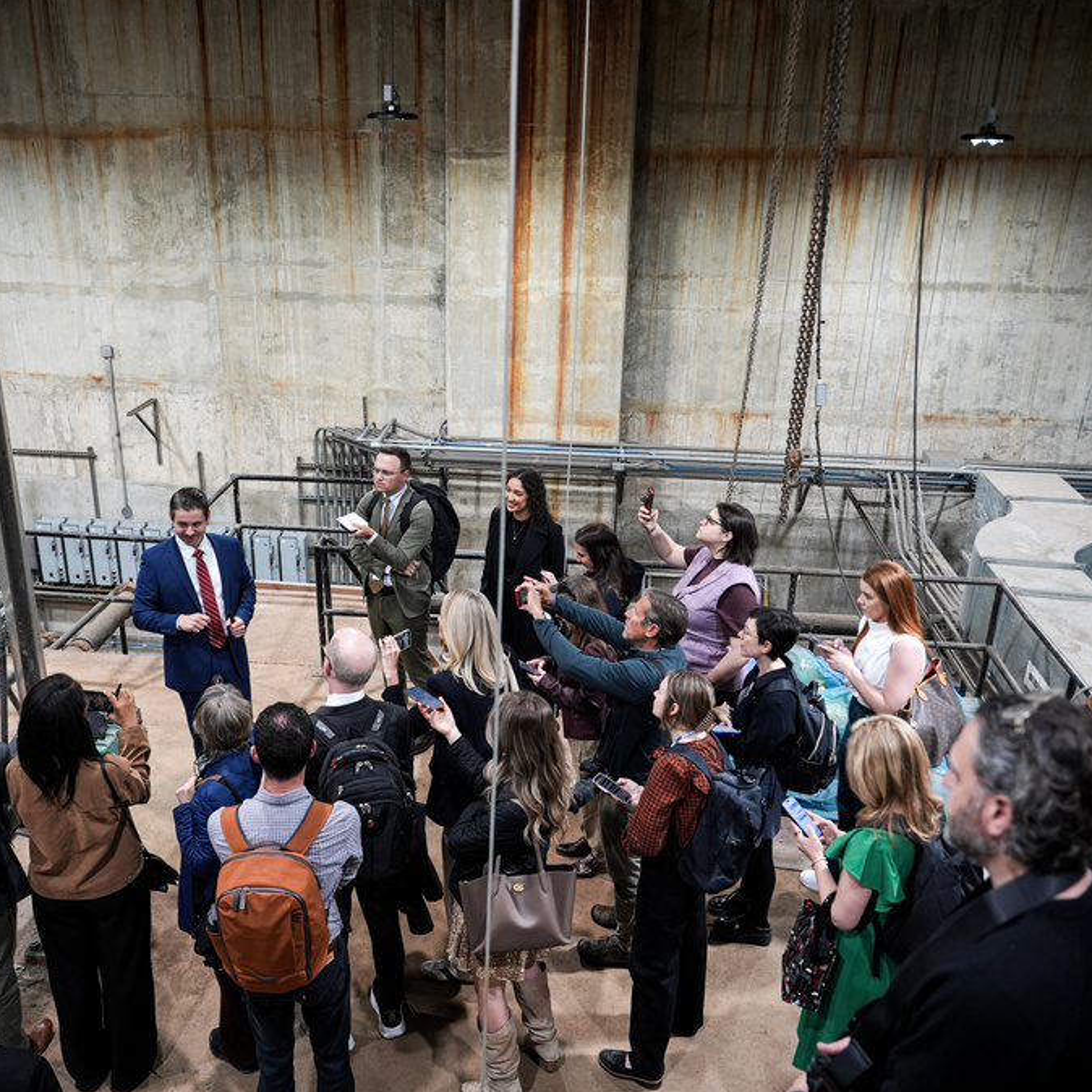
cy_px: 546
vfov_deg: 52.5
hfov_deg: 52.5
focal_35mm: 31
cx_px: 512
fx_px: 1106
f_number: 2.8
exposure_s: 1/320
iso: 800
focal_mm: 24
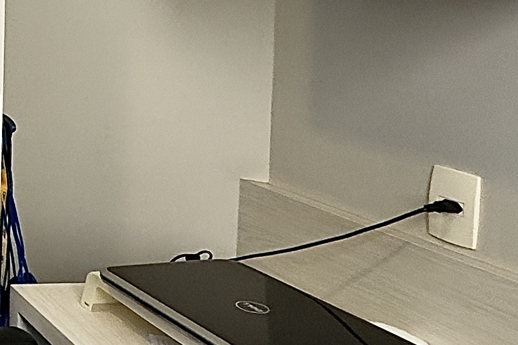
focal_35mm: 57
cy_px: 17
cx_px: -322
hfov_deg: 24.3
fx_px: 820
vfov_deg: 23.0
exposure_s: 1/120
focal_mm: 2.22
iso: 250
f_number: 2.2
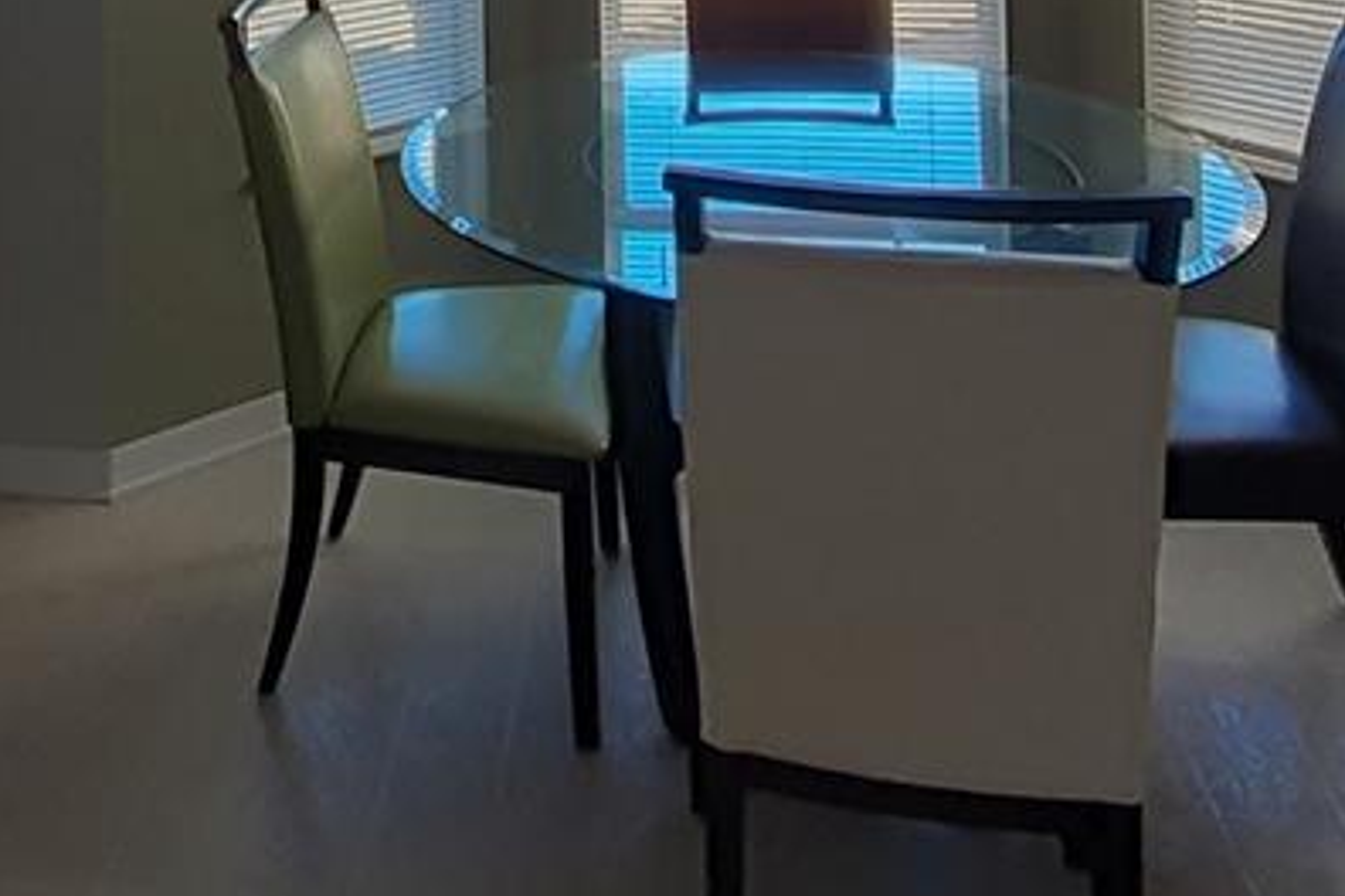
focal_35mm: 35
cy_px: -244
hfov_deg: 53.7
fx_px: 1308
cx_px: 482
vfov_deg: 30.5
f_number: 2.2
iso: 40
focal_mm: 1.13
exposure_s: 1/100
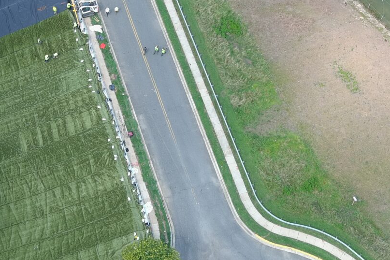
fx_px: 997
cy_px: 69
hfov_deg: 22.1
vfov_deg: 14.8
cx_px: 138
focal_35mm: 92
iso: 100
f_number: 2.8
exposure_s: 1/320
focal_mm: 10.08
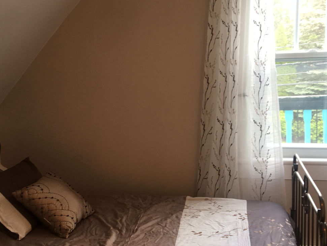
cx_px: 124
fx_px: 453
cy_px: 122
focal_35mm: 48
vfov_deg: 30.3
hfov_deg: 39.4
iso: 32
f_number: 2.2
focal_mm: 4.15
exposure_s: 1/40
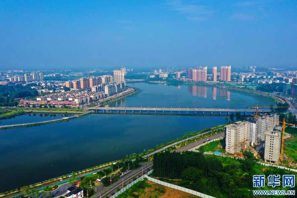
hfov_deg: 65.5
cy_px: 99
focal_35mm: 28
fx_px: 231
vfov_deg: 46.4
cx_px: 148
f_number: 6.3
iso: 100
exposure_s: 1/500
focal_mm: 10.26
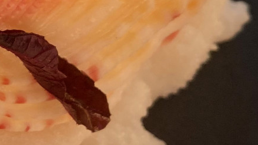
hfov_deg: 16.5
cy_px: -92
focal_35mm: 124
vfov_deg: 9.4
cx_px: -64
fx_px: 848
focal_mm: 4.25
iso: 80
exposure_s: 1/121
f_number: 1.8
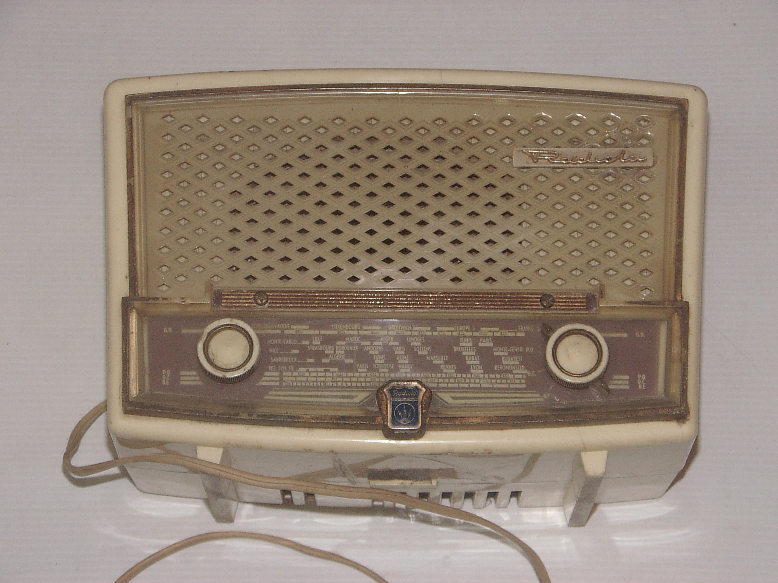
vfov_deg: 14.0
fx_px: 2382
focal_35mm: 106
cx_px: 389
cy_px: 292
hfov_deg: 18.5
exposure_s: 1/50
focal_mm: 16.5
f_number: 3.4
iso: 200
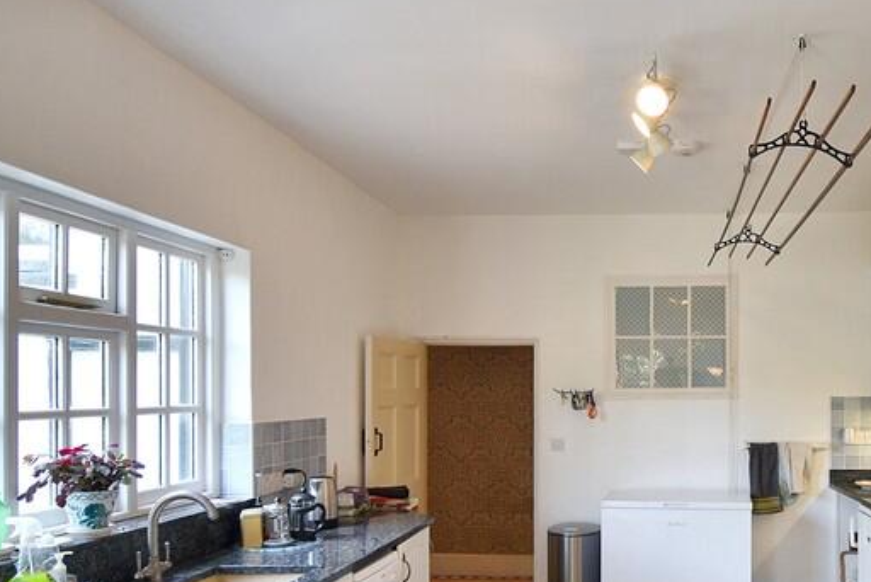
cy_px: 397
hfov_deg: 58.2
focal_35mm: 30
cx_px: 669
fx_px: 726
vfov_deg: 42.9
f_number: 4.5
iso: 100
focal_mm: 10
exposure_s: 1/25
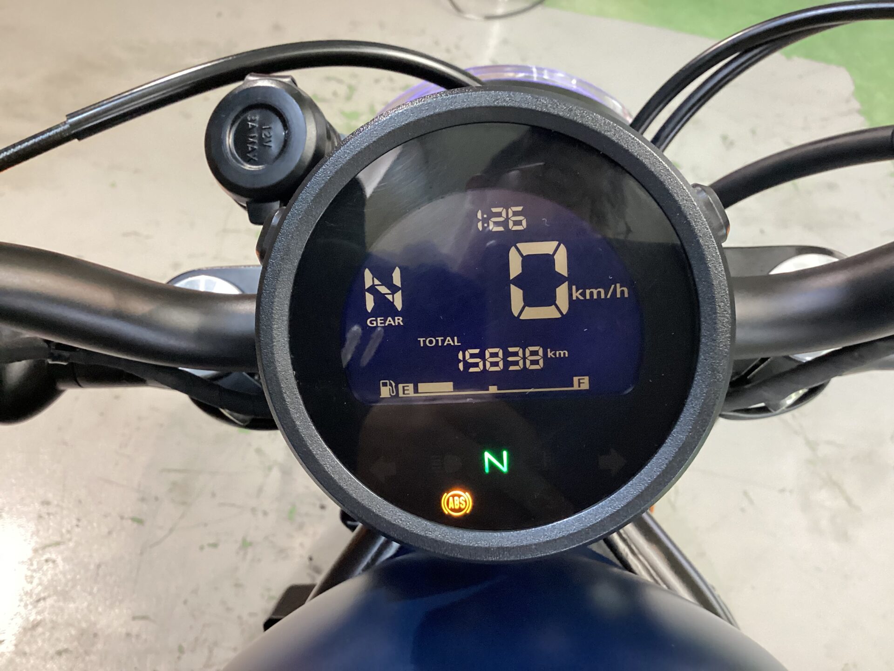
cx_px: 447
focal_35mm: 31
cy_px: 336
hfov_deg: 58.4
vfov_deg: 45.4
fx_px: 801
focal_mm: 3.3
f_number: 2.4
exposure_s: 1/50
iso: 250
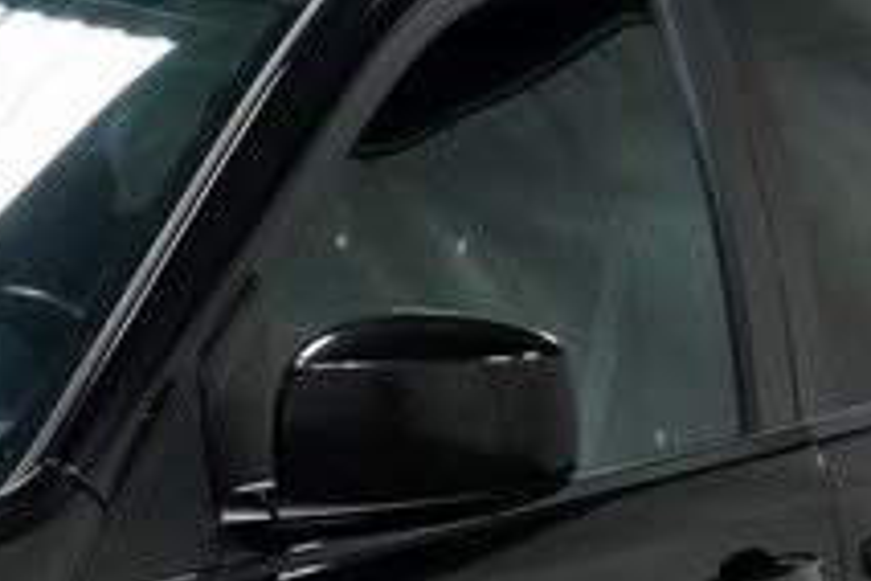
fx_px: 5066
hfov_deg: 9.6
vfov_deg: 6.5
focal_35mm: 209
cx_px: -360
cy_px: 869
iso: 2000
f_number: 4.5
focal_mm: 29
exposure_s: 1/200
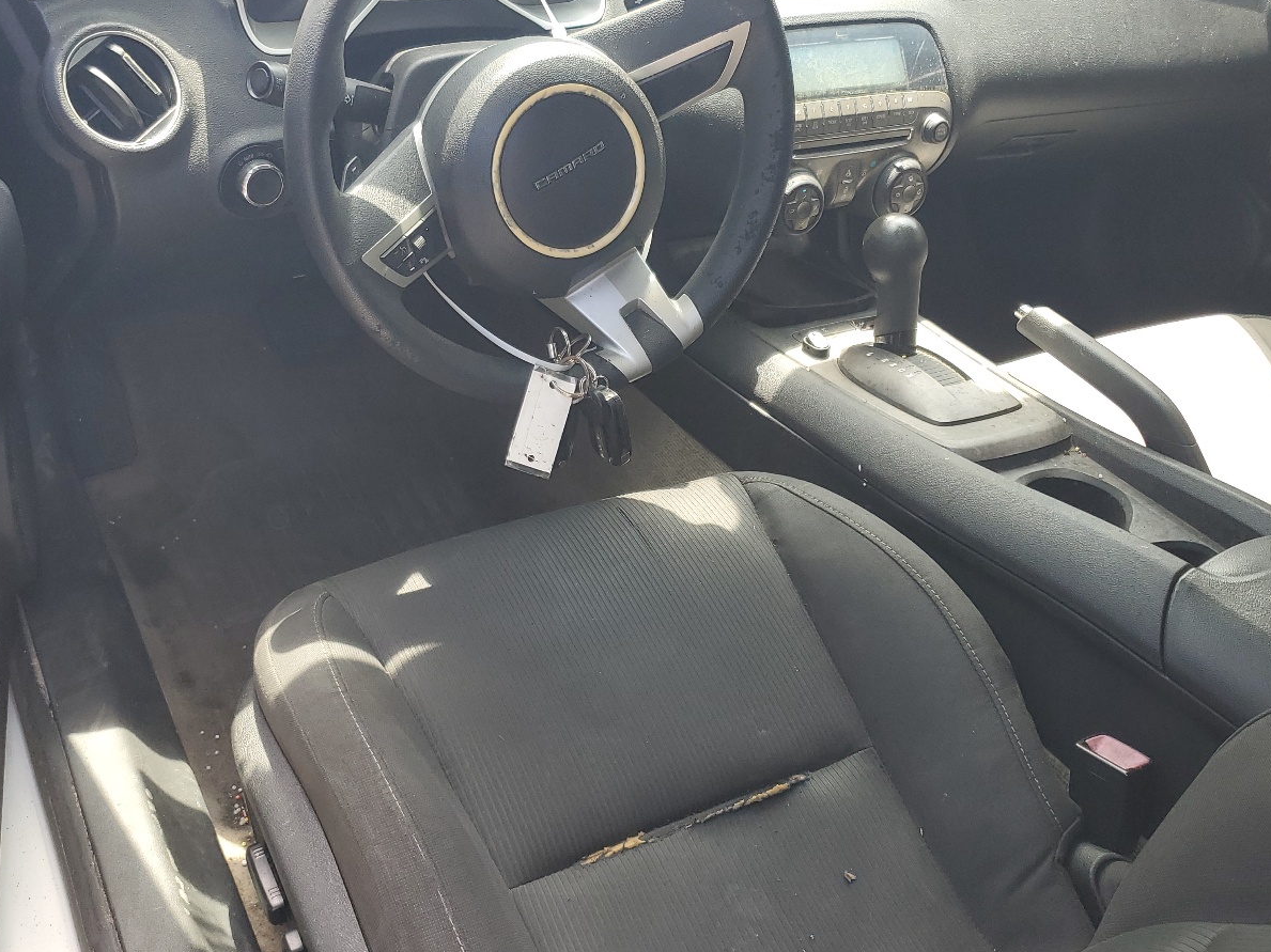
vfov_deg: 40.7
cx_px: 635
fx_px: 1285
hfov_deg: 52.6
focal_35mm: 35
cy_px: 466
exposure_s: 1/192
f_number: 1.5
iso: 50
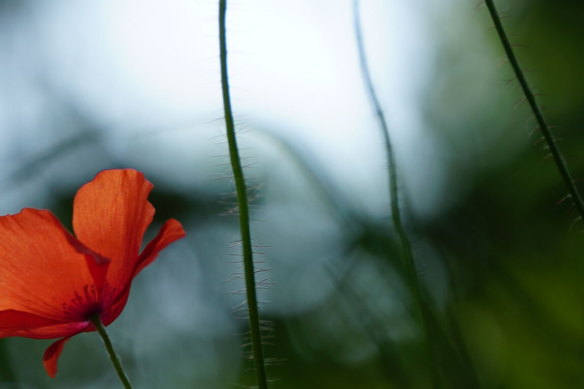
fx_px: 4932
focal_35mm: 304
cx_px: 57
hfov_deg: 6.8
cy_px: 327
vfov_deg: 4.5
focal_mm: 97
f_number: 5
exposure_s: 1/250
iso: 100
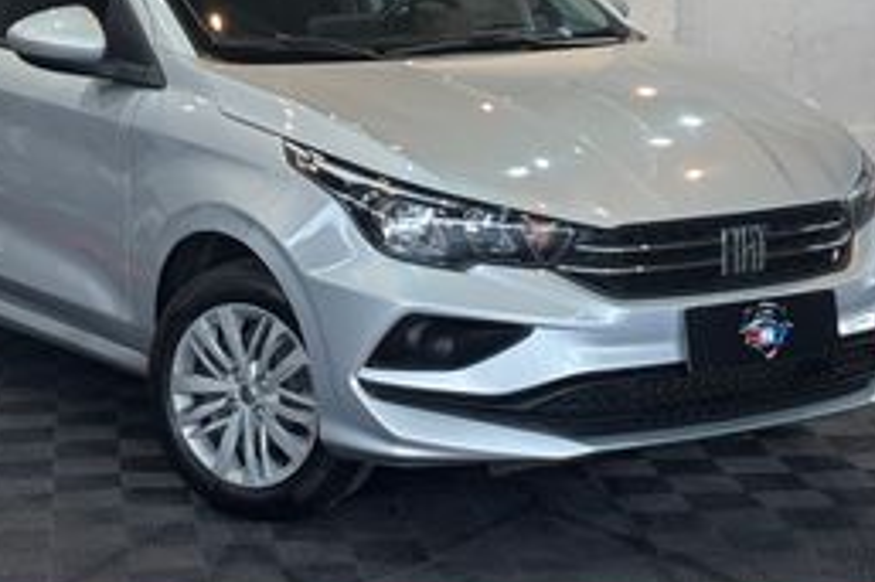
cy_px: 88
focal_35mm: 99
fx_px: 2405
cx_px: 232
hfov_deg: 20.5
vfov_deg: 13.7
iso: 32
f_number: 1.6
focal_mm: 5.96
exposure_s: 1/120
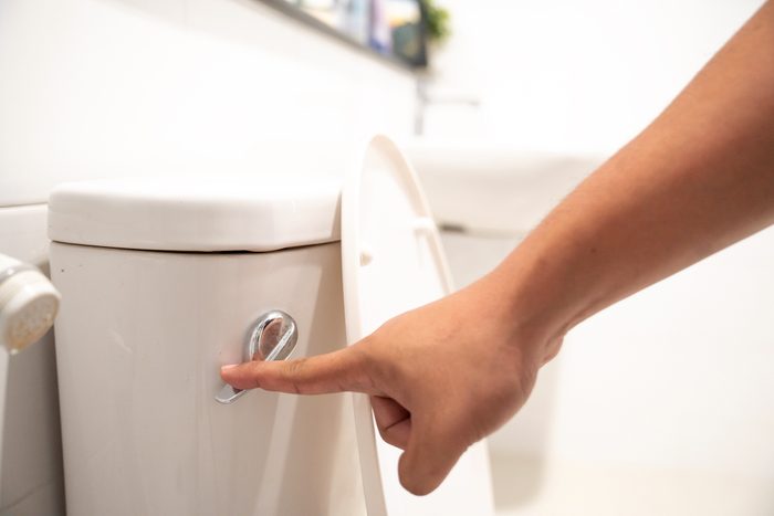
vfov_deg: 36.9
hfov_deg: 53.1
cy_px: 258
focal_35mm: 36
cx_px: 387
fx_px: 774
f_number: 2.8
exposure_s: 1/60
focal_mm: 36
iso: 800
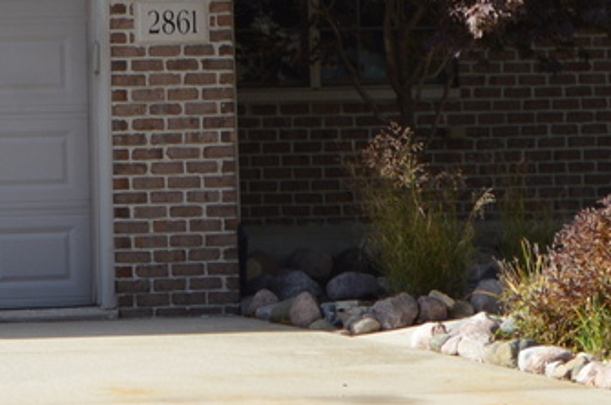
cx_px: -142
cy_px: -321
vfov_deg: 5.8
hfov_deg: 8.7
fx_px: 3947
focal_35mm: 233
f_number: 7.1
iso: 100
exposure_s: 1/200
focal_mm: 32
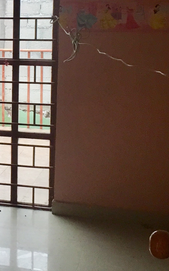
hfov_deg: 14.9
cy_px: 84
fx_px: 604
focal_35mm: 82
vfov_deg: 25.1
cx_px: -77
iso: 40
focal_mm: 4.15
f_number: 2.2
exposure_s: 1/30
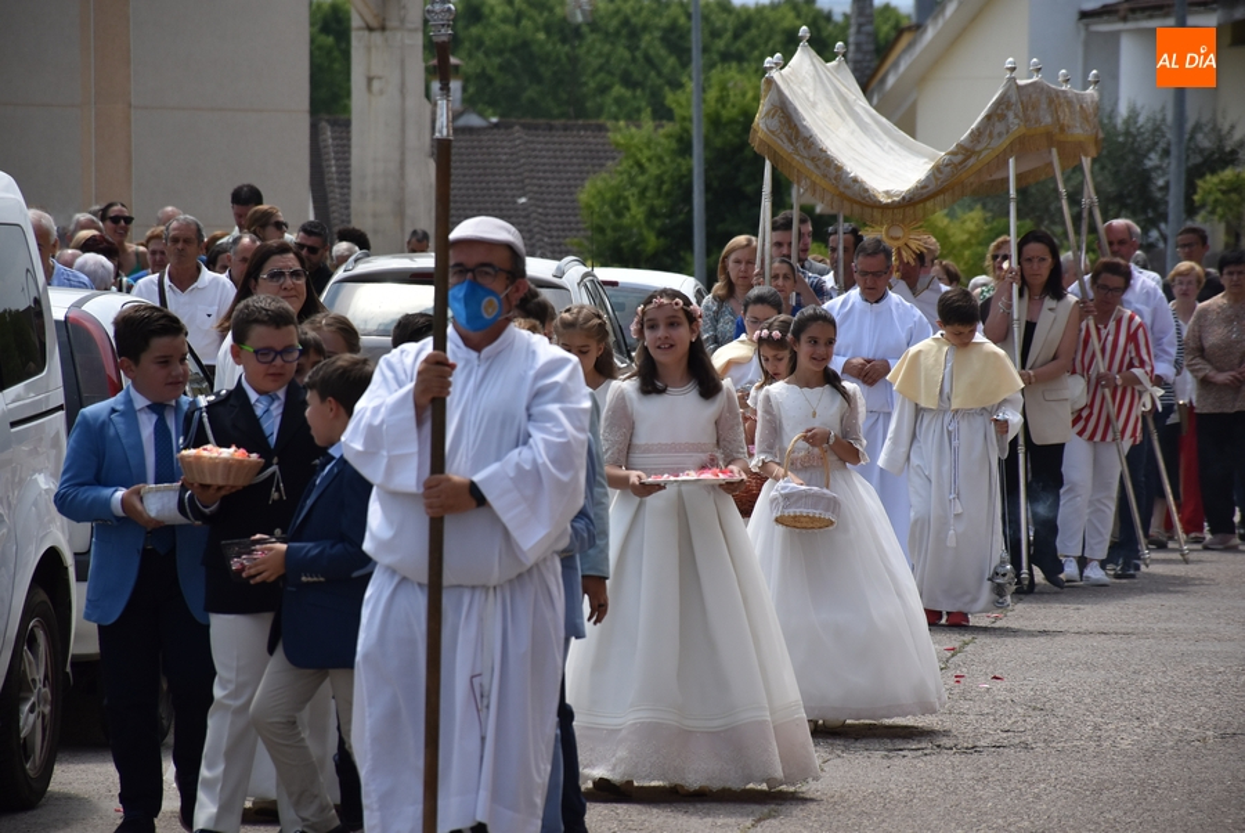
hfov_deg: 9.8
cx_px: 622
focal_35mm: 210
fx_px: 7269
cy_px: 416
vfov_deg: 6.6
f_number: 5.6
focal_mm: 140
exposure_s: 1/1600
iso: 400
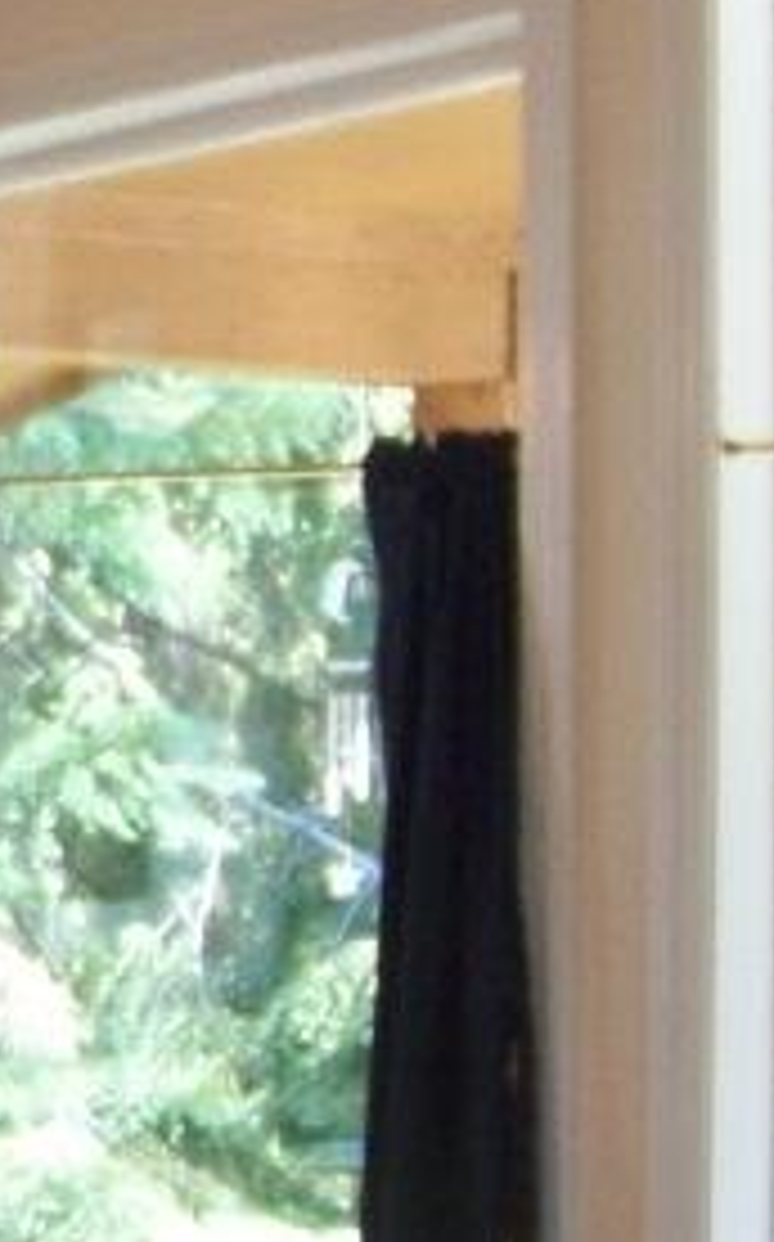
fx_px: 5986
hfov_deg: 7.2
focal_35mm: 177
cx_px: -670
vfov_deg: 11.8
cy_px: 760
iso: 100
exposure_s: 1/30
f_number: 2.8
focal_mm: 5.85
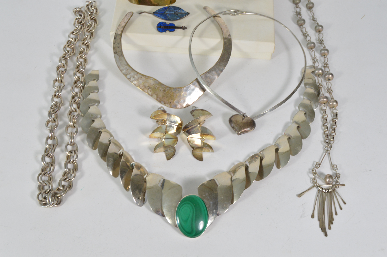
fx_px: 612
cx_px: 194
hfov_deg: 35.1
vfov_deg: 23.7
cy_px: 128
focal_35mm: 57
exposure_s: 1/60
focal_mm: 38
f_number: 9
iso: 800
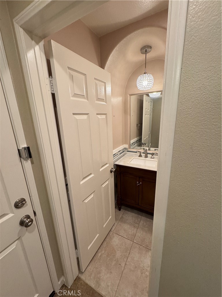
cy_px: 148
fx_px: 120
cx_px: 111
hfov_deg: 85.7
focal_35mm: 14
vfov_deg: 102.1
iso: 250
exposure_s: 1/120
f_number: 2.2
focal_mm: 2.22
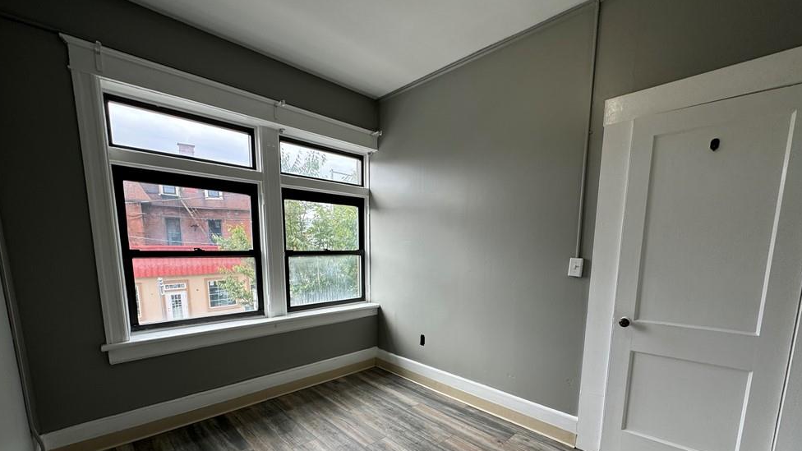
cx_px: 399
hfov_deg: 99.4
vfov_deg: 65.4
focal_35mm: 16
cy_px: 298
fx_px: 340
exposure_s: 1/165
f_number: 2.2
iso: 40
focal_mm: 2.22
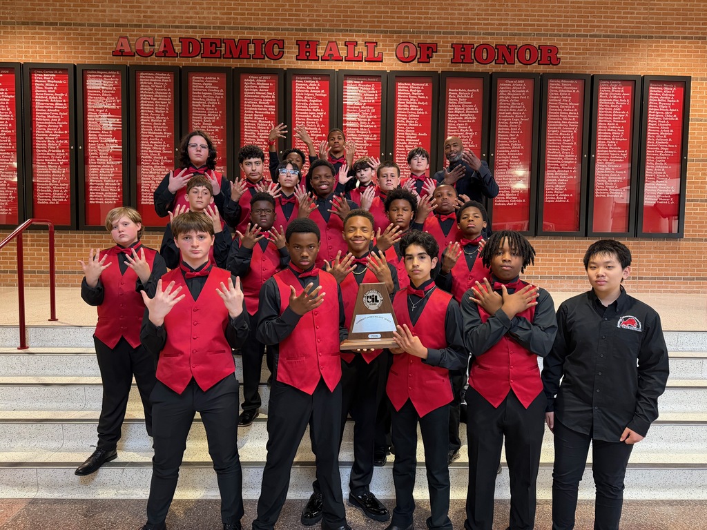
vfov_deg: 56.8
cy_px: 265
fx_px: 490
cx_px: 354
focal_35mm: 24
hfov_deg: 71.6
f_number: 1.78
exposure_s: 1/60
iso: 500
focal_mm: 6.76
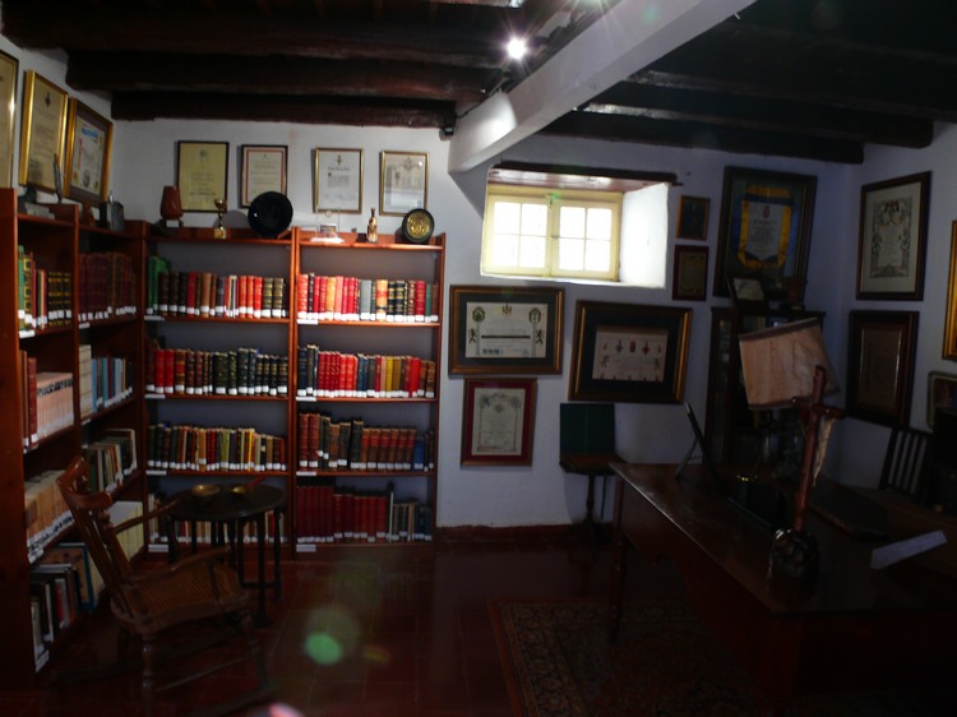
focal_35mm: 35
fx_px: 967
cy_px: 358
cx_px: 478
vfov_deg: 40.7
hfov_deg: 52.6
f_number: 4
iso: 100
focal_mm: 7.4
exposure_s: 1/2
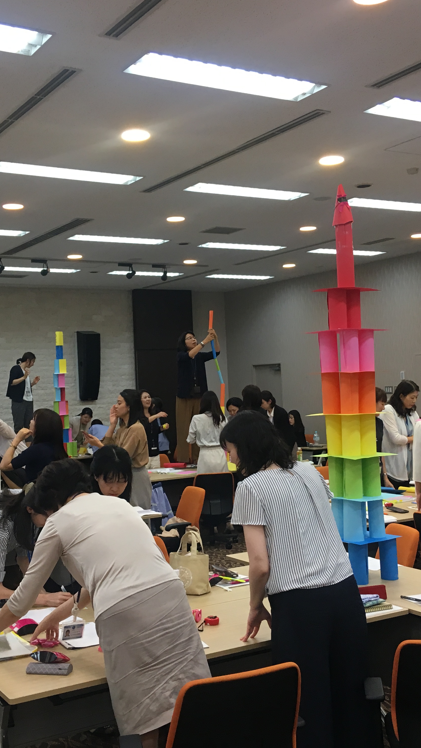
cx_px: 200
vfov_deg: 47.4
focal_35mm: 43
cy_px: 375
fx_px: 854
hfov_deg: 27.7
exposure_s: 1/30
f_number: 2.2
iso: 32
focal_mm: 4.15
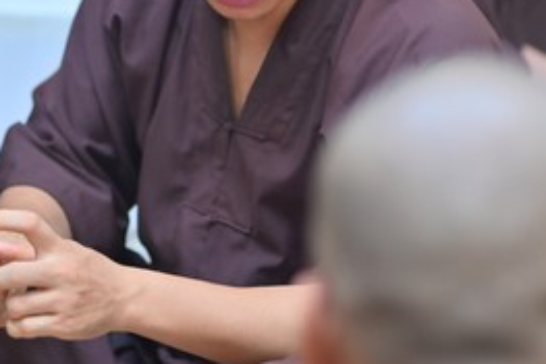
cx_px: -29
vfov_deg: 6.5
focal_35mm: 210
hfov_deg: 9.7
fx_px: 3183
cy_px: 38
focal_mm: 85
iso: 500
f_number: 2.5
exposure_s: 1/80
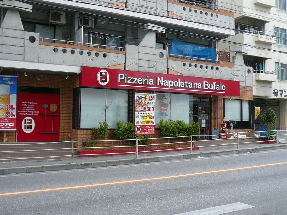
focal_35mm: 44
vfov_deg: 32.9
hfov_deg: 42.9
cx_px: 144
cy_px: 108
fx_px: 365
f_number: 2.8
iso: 100
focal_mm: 4.7
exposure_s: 1/500
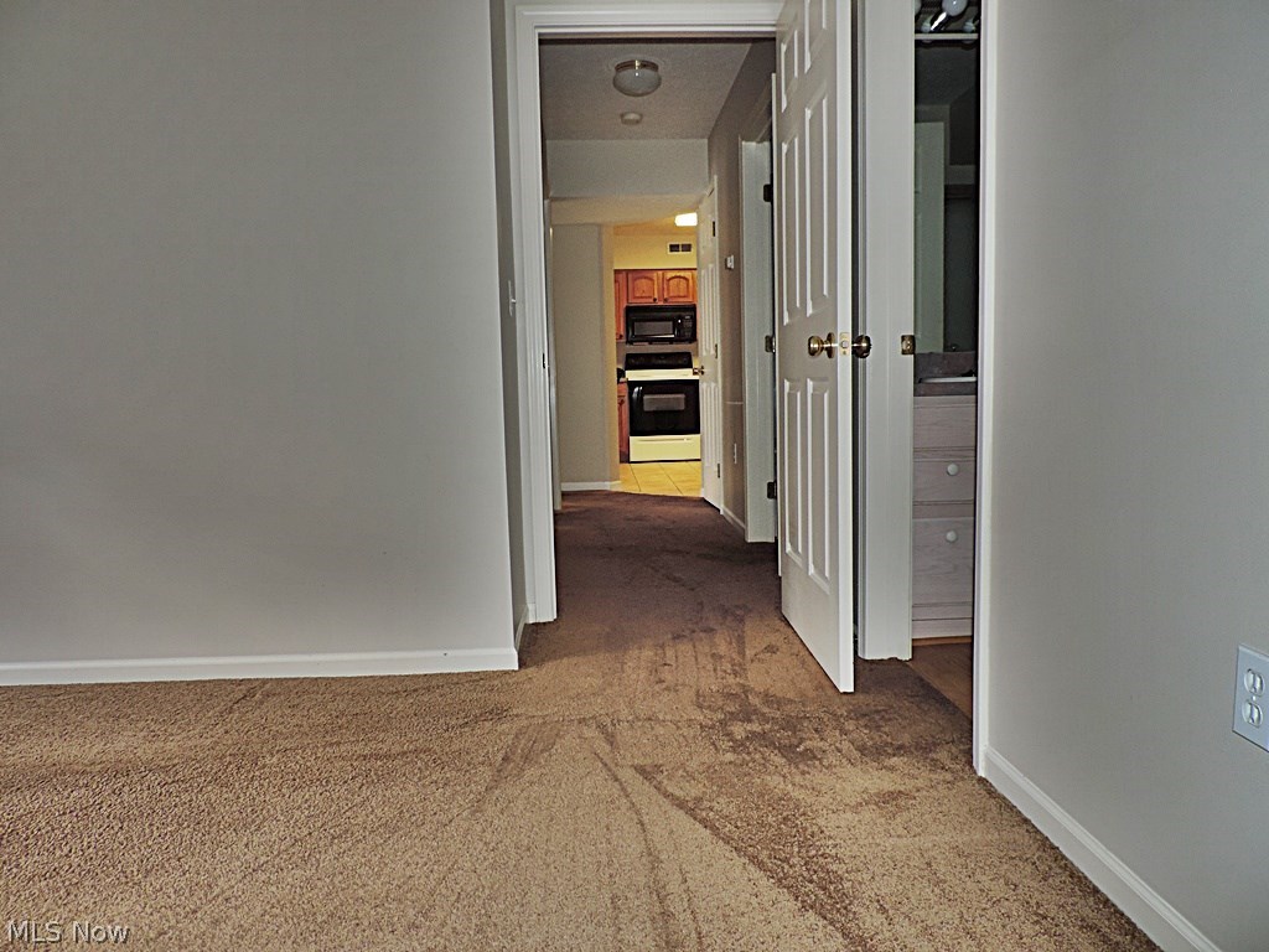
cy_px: 476
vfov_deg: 56.8
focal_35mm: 24
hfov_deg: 71.6
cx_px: 634
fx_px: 880
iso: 200
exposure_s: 1/30
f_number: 3
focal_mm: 4.3
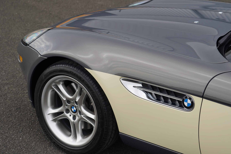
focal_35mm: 79
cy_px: 77
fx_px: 507
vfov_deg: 17.3
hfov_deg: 25.7
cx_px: 116
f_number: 4.5
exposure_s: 1/200
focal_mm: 53
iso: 100
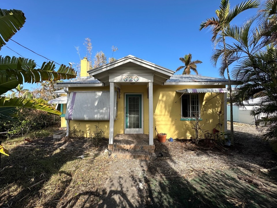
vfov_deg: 81.7
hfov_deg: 98.1
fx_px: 120
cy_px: 103
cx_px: 134
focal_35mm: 15
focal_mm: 2.22
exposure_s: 1/1276
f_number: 2.2
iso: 40
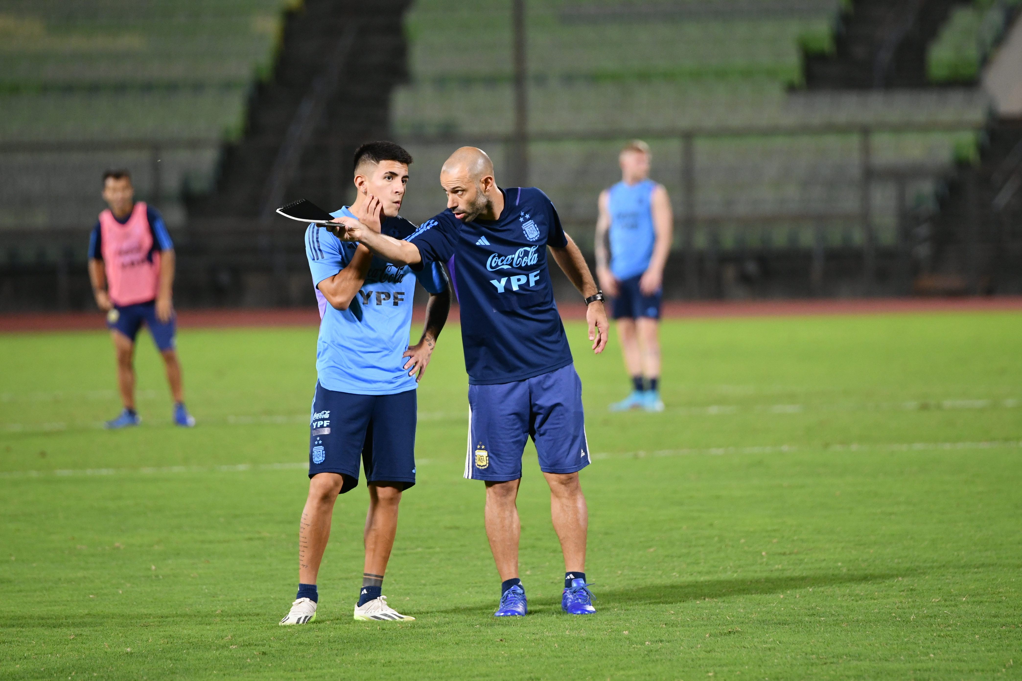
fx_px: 8516
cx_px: 511
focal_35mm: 300
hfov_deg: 6.9
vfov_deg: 4.6
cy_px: 340
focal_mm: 200
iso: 1600
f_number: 2.8
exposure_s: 1/800
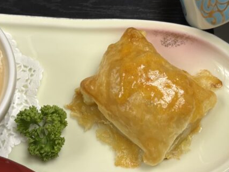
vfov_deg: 23.6
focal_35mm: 62
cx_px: 124
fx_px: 410
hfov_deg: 31.2
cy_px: 60
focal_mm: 5.96
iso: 80
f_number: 1.6
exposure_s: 1/60
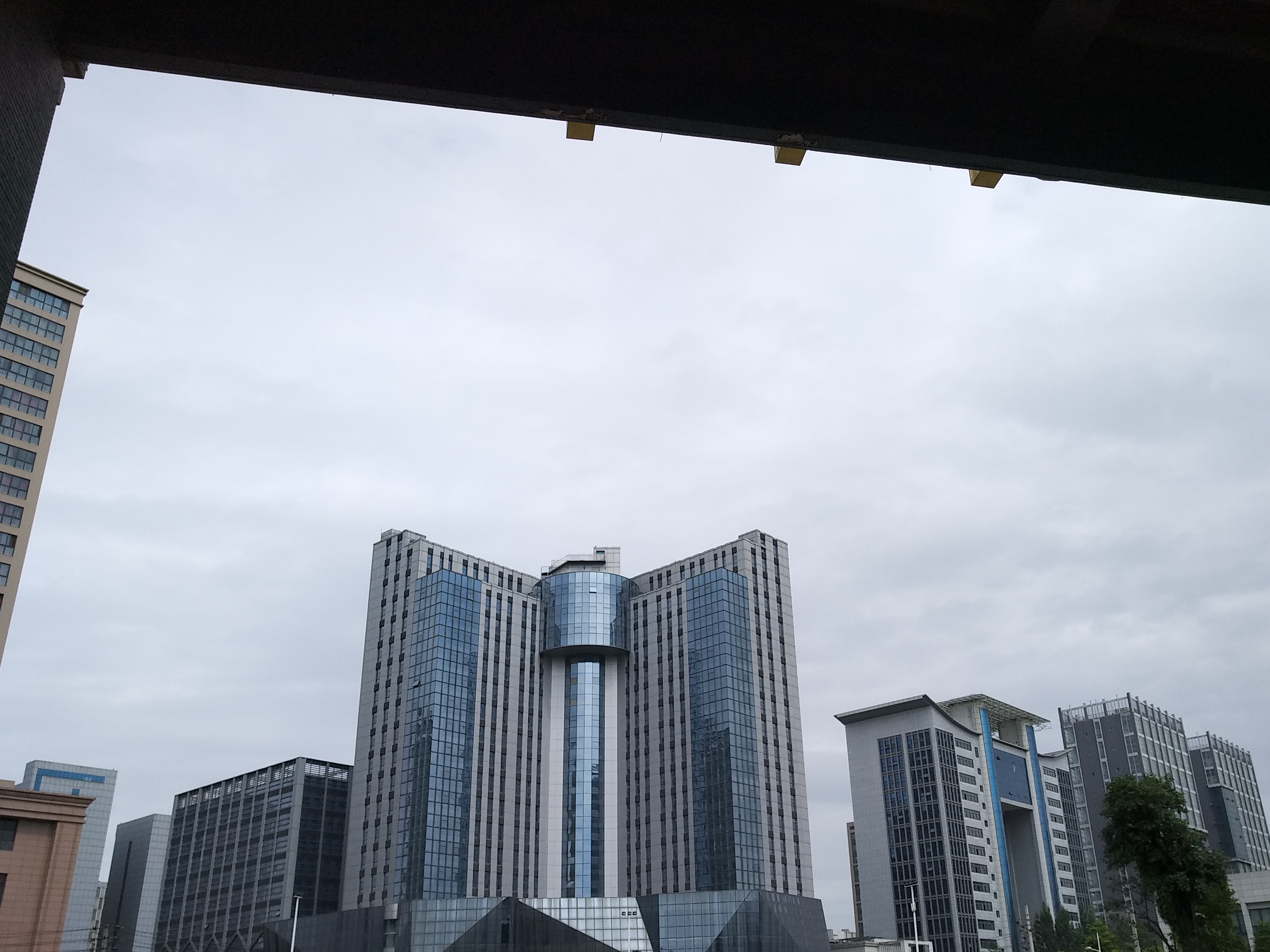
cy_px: 519
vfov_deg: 53.0
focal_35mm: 26
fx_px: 954
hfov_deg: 67.1
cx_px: 709
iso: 125
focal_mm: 3.81
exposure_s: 1/1328
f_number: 2.2
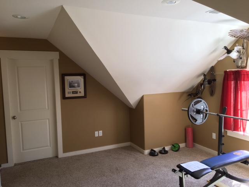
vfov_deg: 48.2
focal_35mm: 29
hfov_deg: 61.7
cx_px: 124
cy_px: 94
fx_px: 209
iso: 25
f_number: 2.2
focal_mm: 4.15
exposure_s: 1/30
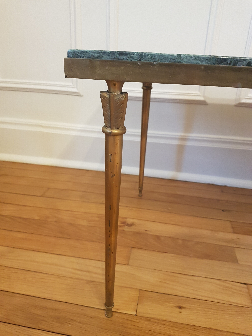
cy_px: 168
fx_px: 252
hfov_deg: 53.1
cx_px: 126
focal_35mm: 26
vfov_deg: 67.3
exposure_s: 1/25
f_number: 1.7
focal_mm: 4.2
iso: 250
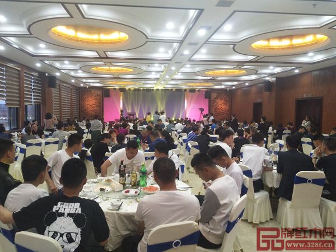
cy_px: 126
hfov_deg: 67.3
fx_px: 252
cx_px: 168
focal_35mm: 26
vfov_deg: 53.1
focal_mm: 3.88
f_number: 2
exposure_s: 1/50
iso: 250
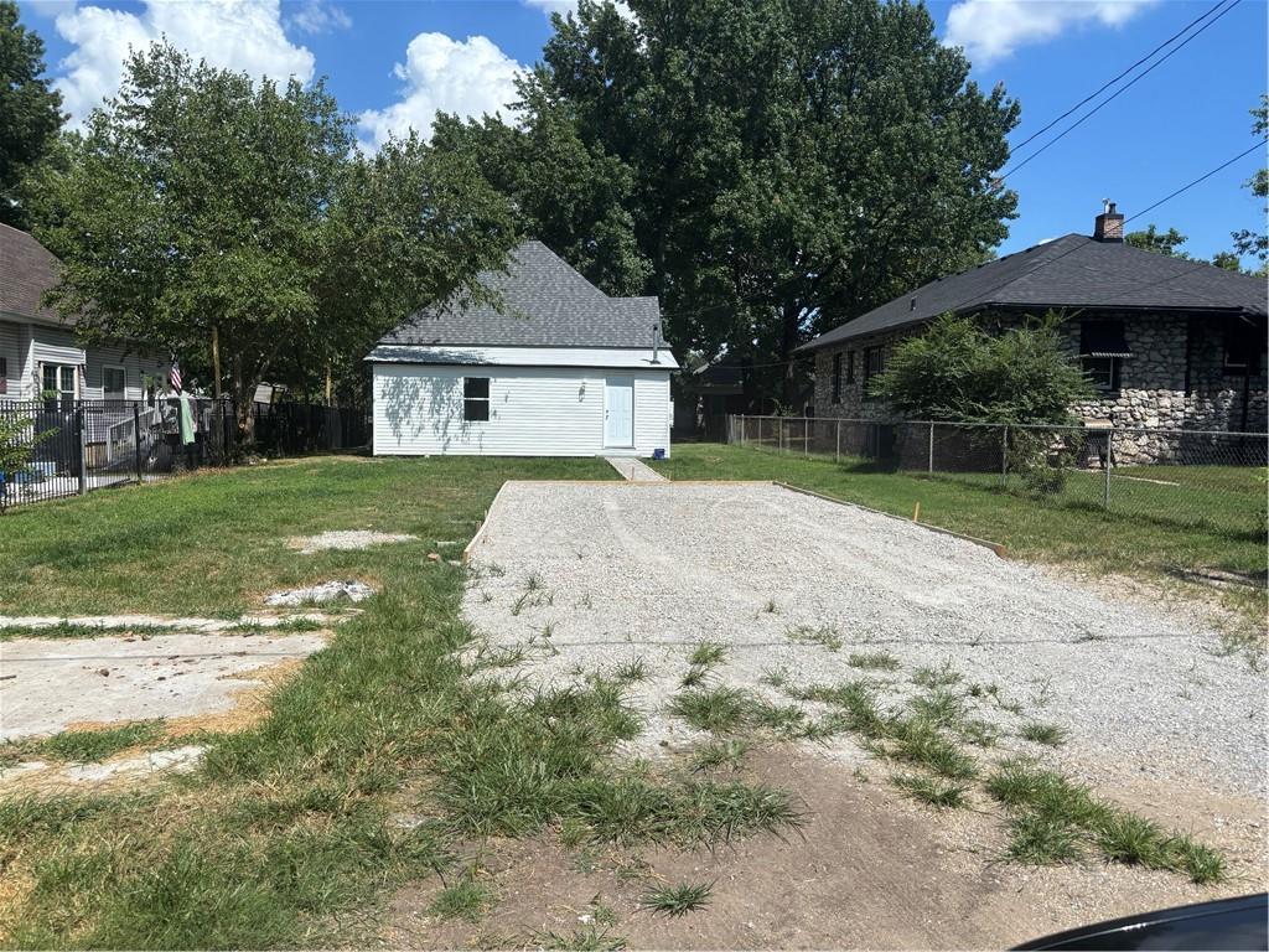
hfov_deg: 67.3
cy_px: 476
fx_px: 953
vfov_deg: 53.1
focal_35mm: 26
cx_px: 634
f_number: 1.6
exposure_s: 1/4854
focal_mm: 5.96
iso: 50
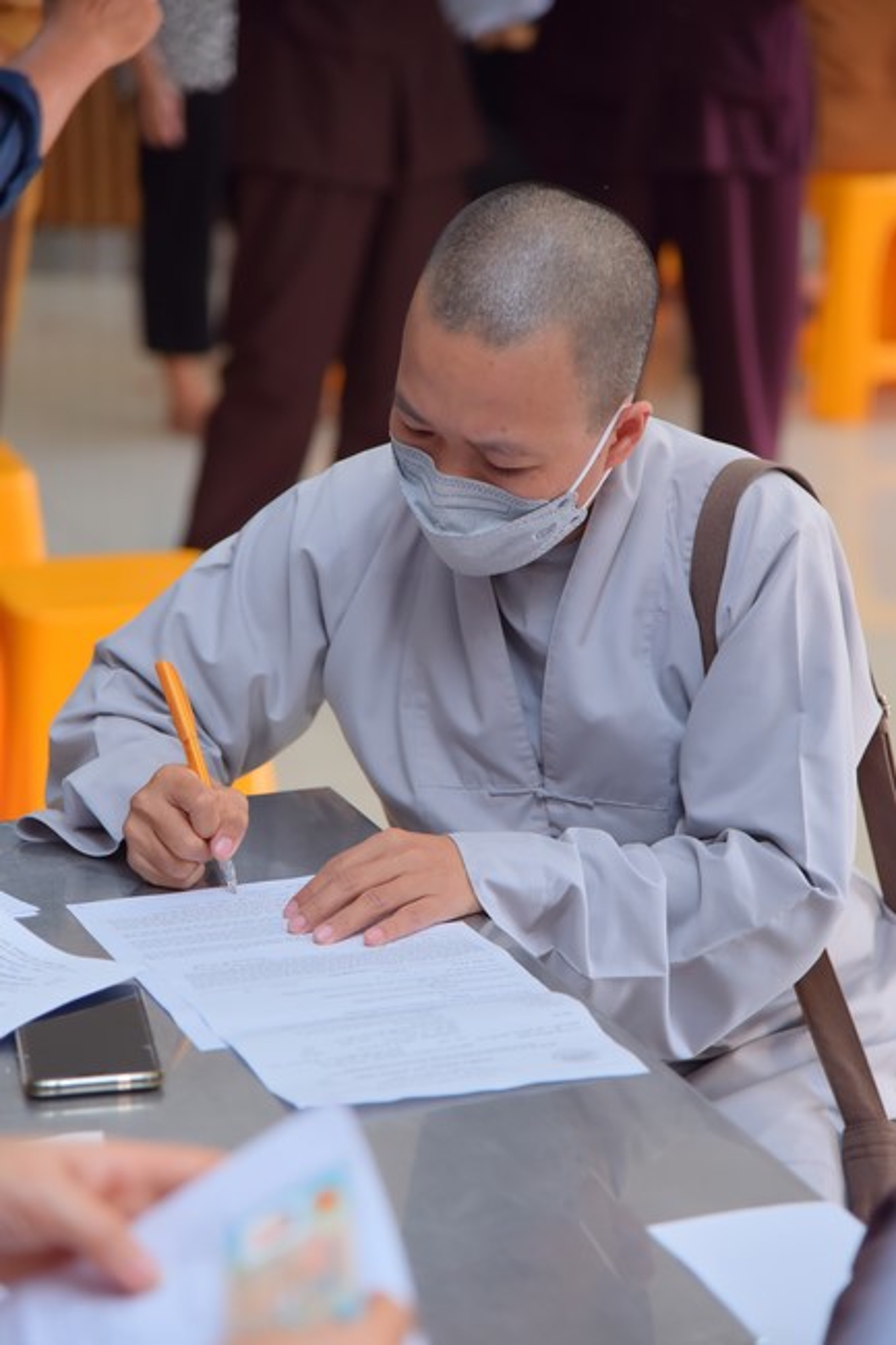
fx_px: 4482
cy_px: 672
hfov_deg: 11.4
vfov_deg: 17.1
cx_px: 448
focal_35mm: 120
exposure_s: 1/125
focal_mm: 120
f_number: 4.5
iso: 800
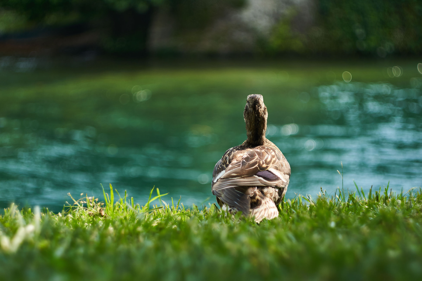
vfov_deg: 20.0
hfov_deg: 29.7
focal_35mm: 68
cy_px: 140
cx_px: 211
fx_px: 797
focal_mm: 45
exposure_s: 1/1600
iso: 200
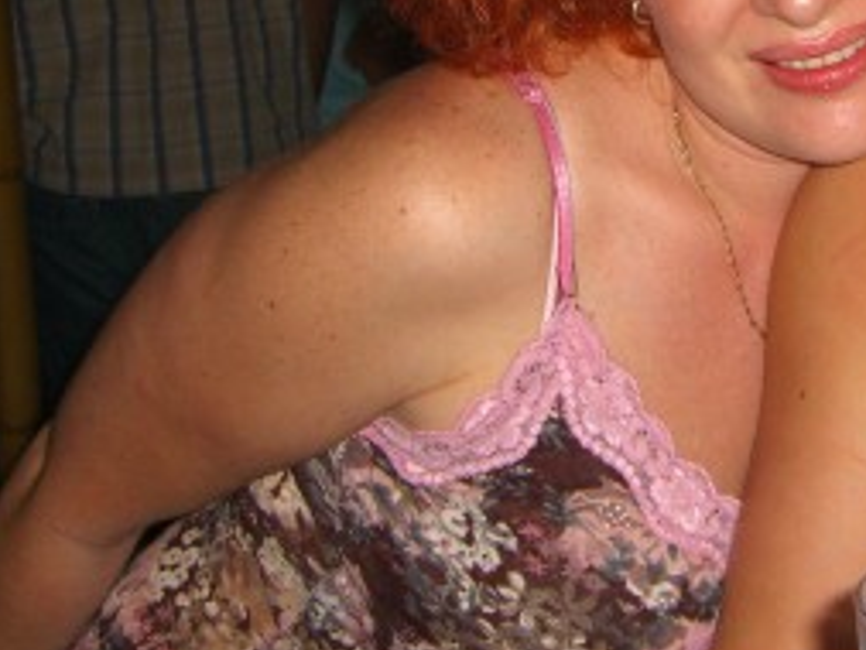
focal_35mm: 90
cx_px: 791
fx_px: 2253
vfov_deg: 16.1
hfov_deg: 21.3
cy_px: -3
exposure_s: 1/60
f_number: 2.8
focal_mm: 7.9
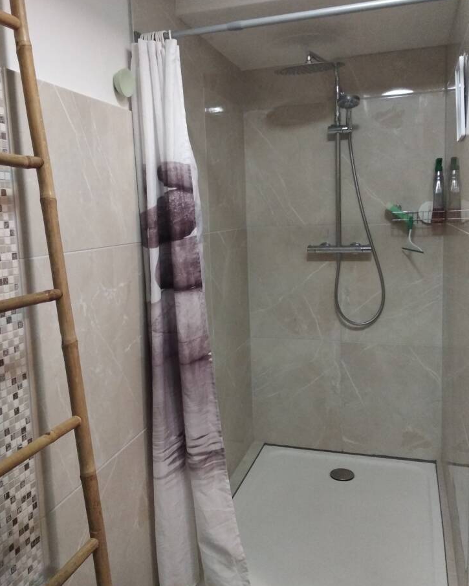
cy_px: 276
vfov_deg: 62.2
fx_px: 486
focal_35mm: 28
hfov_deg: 51.5
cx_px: 230
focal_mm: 3.81
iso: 1250
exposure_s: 1/25
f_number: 2.2
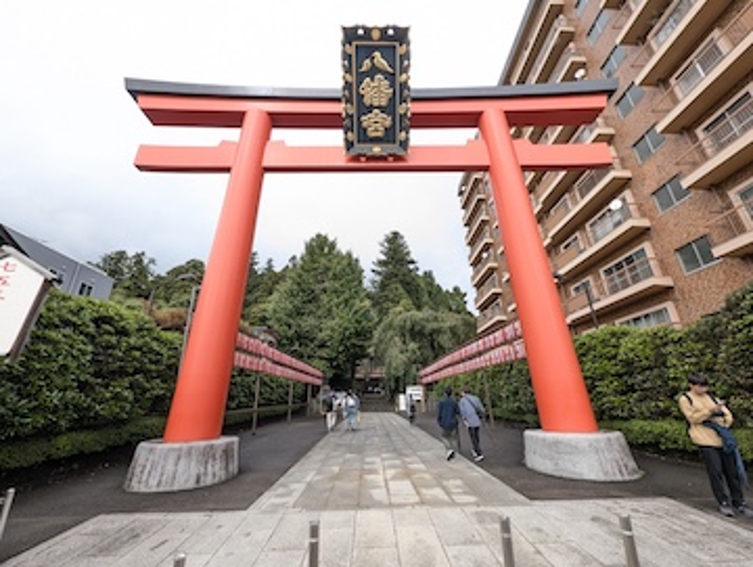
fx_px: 283
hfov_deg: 106.1
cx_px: 376
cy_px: 284
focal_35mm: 13
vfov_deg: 90.1
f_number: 2.2
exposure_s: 1/465
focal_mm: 1.95
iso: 48
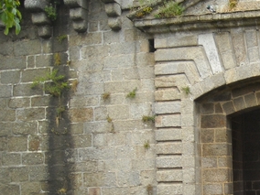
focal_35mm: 74
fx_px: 556
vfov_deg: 19.6
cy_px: 171
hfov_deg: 25.1
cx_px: 259
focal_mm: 5.7
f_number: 2.8
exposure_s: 1/250
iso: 135
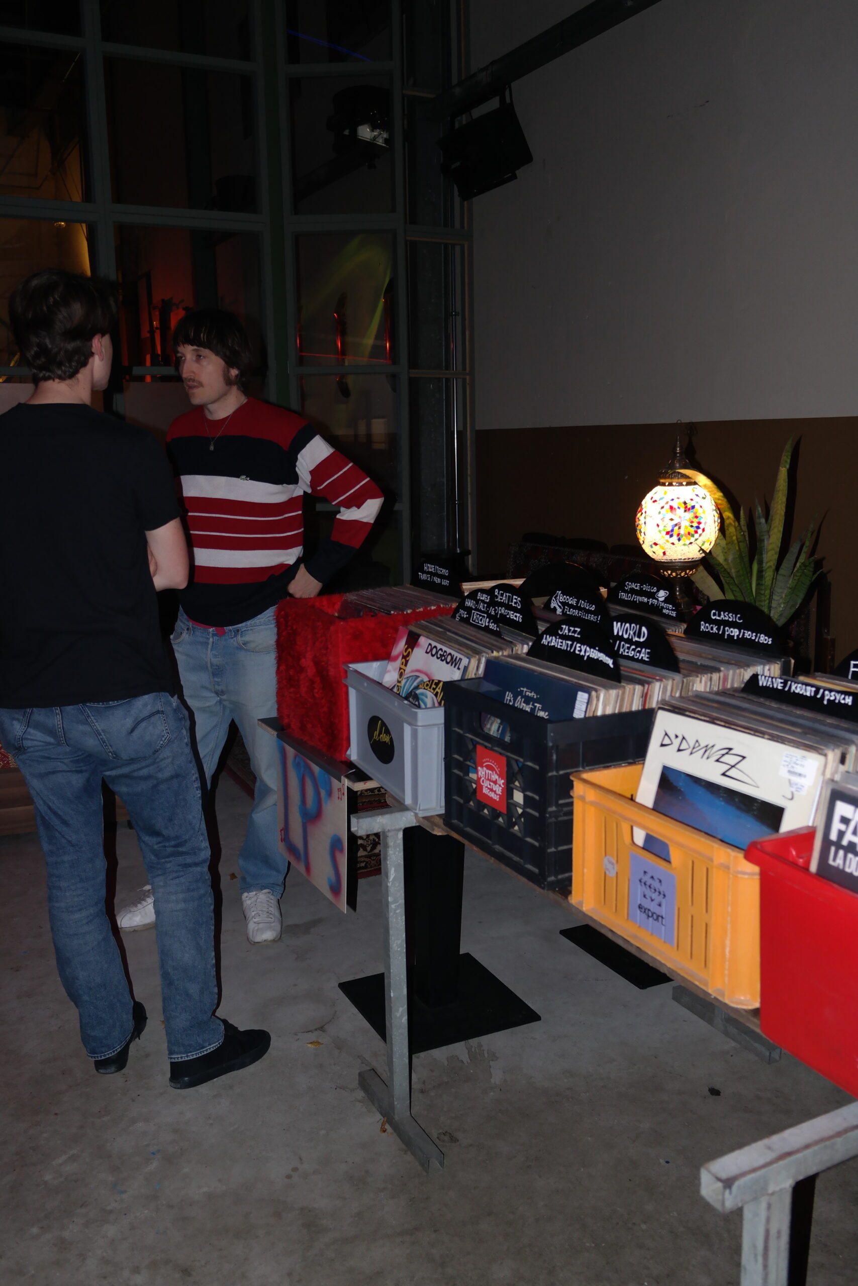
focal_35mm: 30
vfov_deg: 61.9
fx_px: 1072
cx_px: 429
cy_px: 643
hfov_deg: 43.6
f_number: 3.5
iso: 400
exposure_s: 1/40
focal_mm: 20
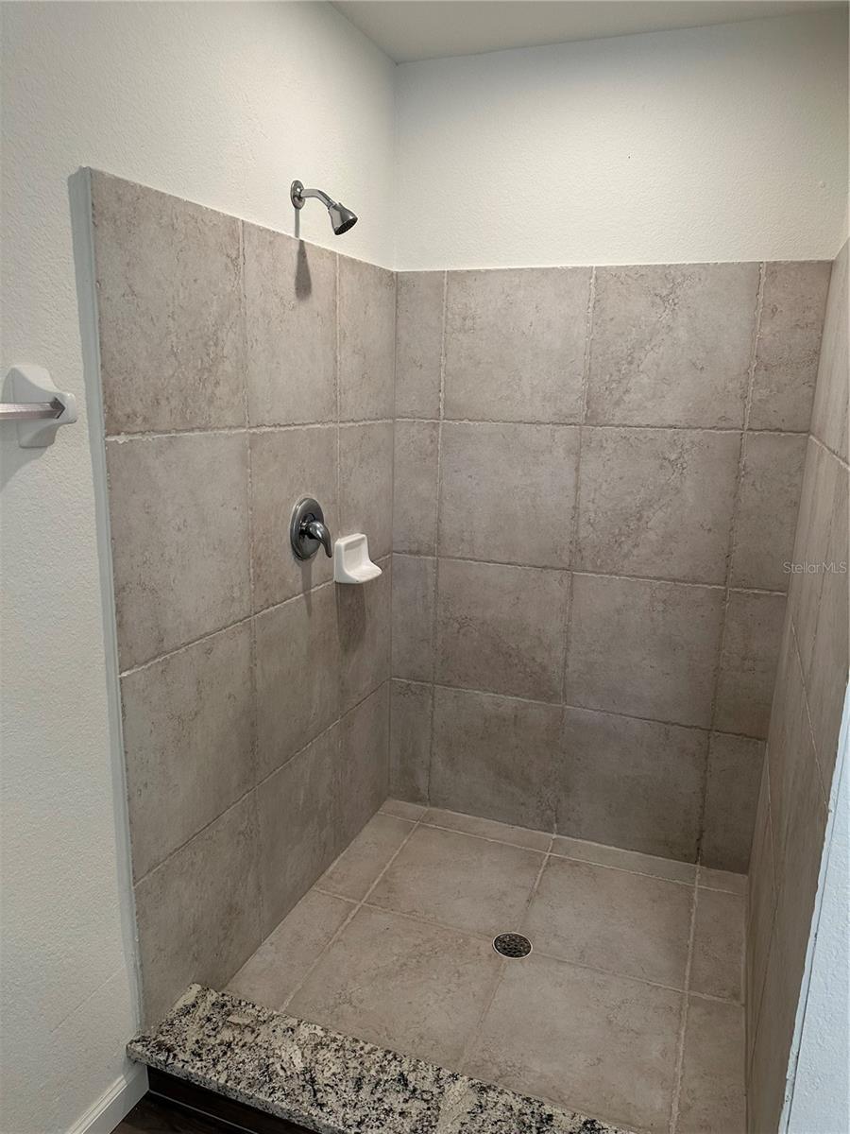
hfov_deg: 56.8
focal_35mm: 24
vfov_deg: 71.6
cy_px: 567
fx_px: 786
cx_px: 425
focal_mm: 6.86
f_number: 1.78
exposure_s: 1/120
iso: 160
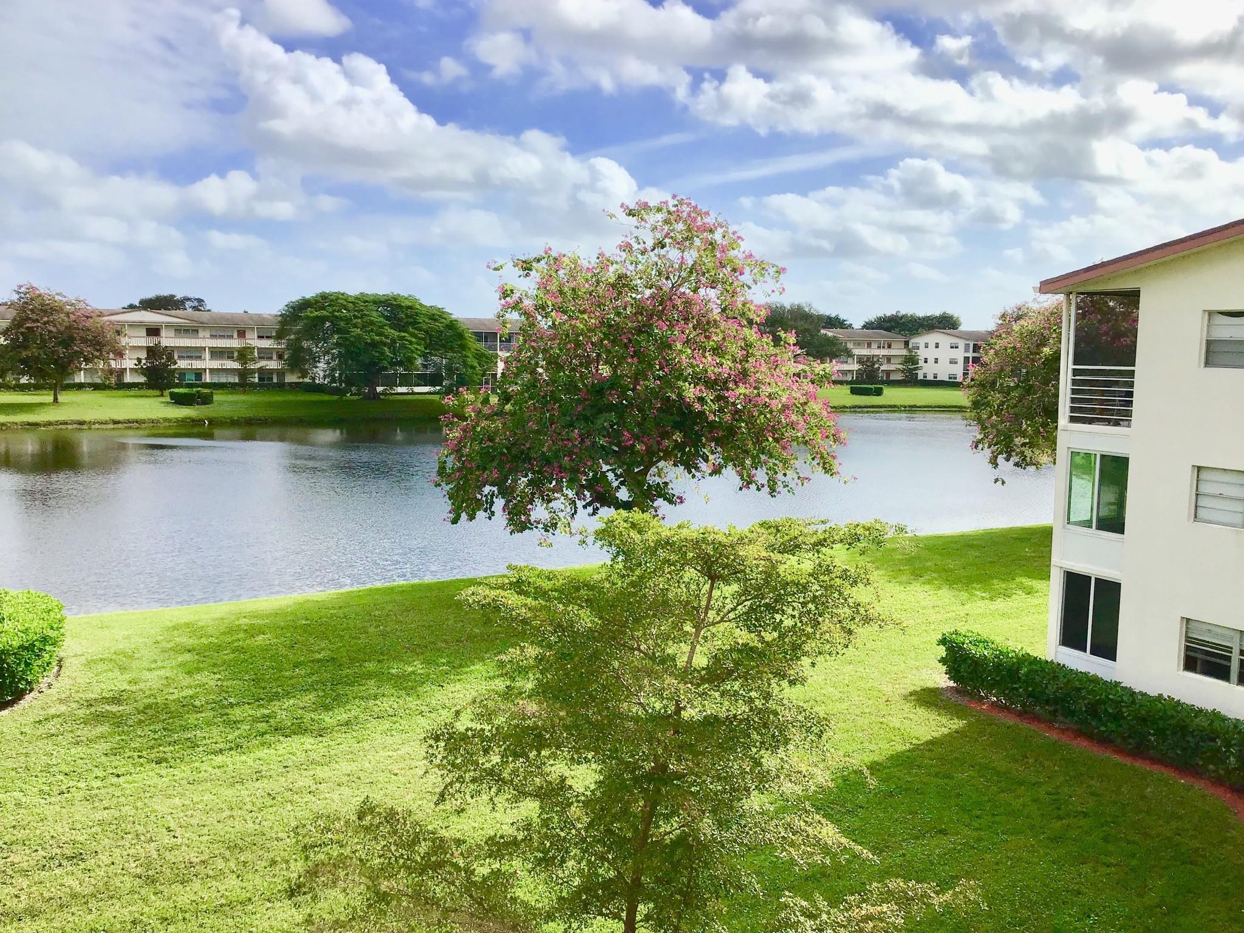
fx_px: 1114
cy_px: 466
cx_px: 622
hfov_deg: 58.4
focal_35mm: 31
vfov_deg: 45.4
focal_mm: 3.3
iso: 25
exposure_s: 1/2037
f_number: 2.4
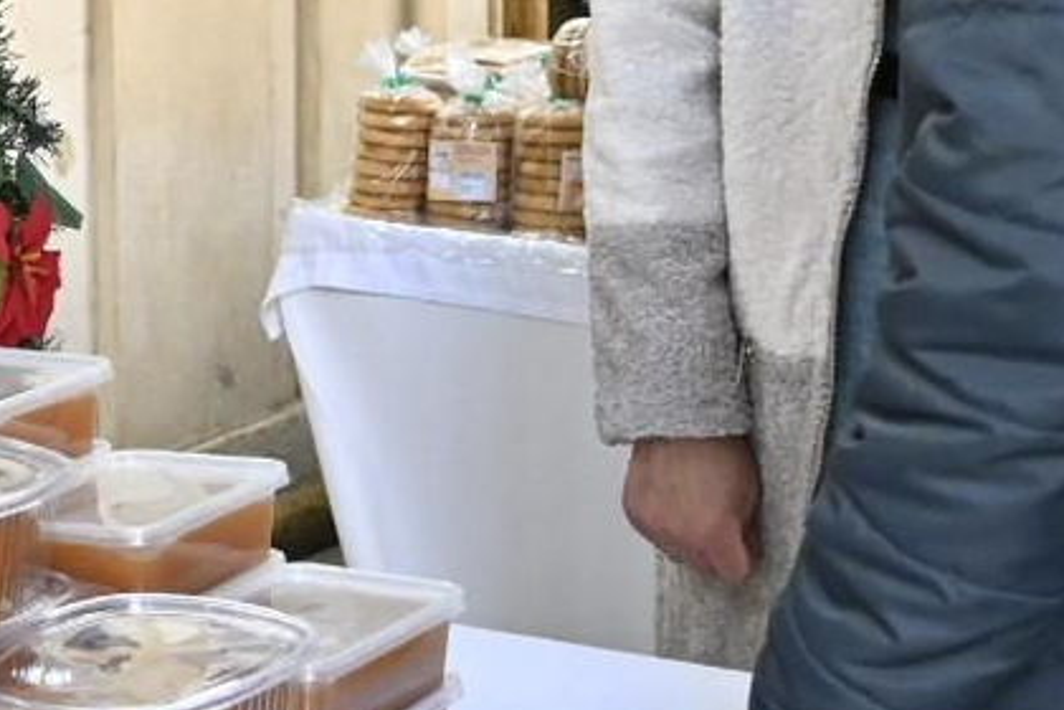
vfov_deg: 13.6
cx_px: 56
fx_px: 2954
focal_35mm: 100
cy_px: 93
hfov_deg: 19.9
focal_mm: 17.5
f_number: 3.5
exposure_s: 1/200
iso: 2000
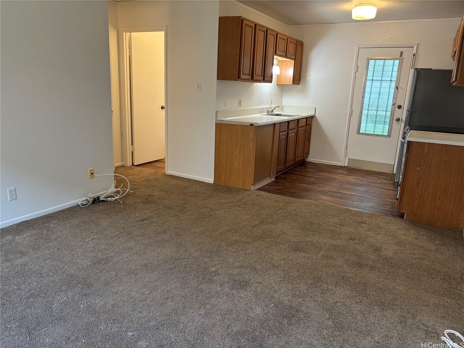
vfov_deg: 53.1
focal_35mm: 26
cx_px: 232
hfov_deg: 67.3
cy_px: 174
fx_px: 349
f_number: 1.6
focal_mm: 5.96
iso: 125
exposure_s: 1/60
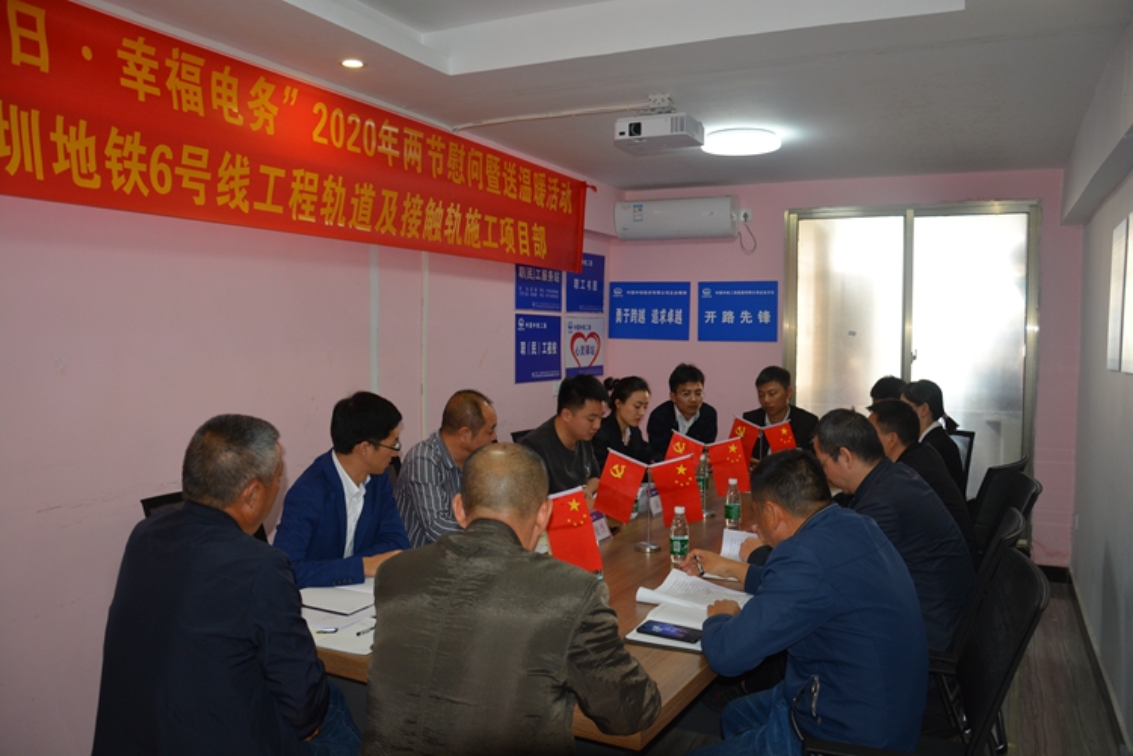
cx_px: 566
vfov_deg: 47.9
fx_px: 850
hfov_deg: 67.4
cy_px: 378
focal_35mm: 27
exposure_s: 1/80
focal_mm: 18
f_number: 3.5
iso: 400
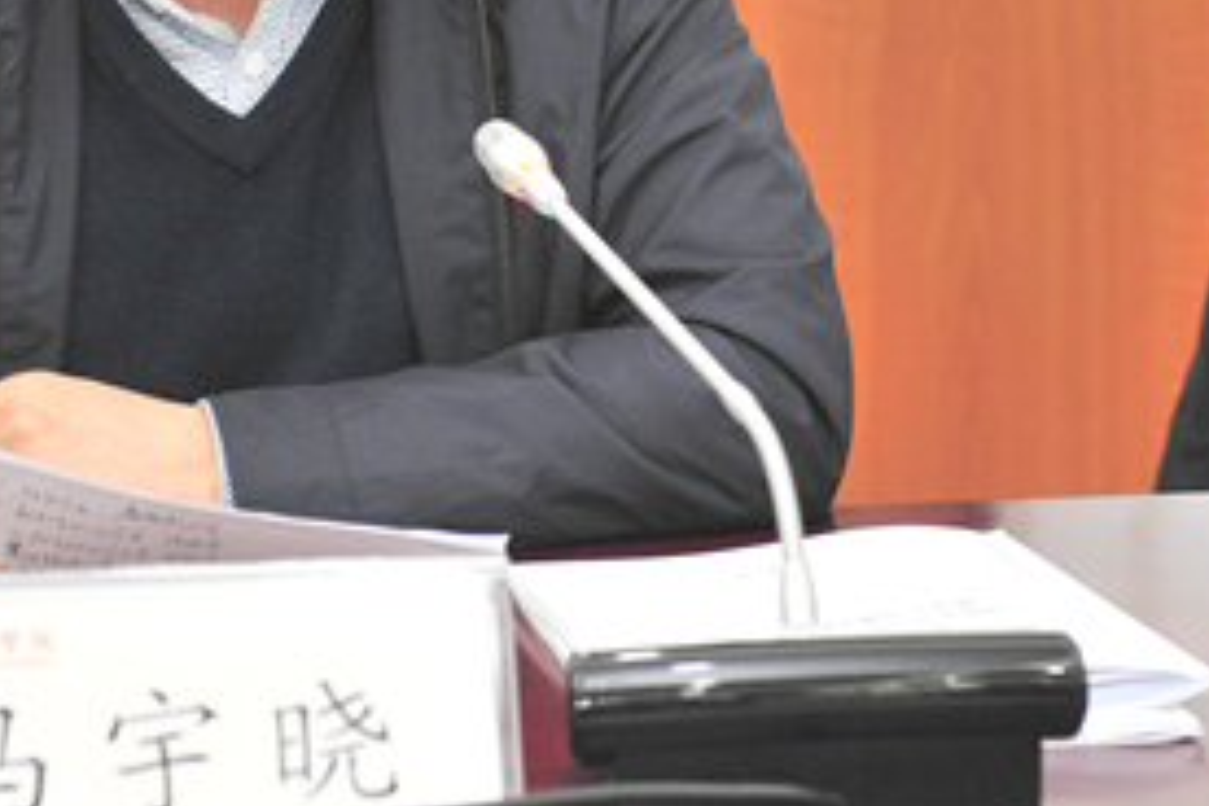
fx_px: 4533
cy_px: -48
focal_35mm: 135
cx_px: 206
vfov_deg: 10.1
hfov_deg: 15.1
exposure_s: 1/125
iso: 800
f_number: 4
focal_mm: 62
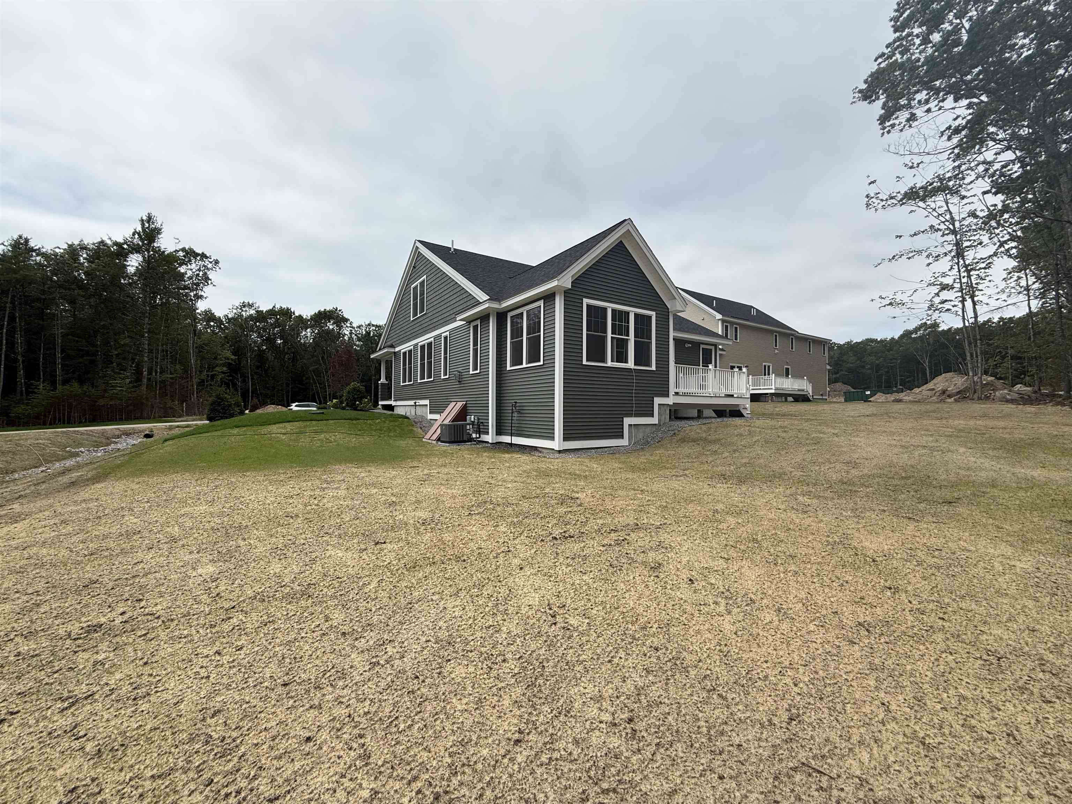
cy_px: 402
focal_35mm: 14
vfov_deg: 85.7
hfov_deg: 102.1
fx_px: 434
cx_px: 536
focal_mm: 2.22
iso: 50
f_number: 2.2
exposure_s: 1/2165
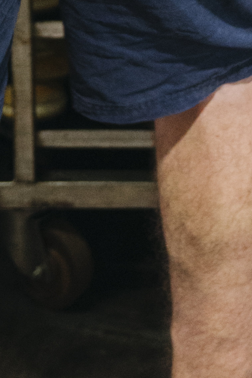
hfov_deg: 6.5
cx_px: 205
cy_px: -762
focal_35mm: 210
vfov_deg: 8.3
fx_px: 2206
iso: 1600
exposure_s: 1/200
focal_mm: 34
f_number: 2.8
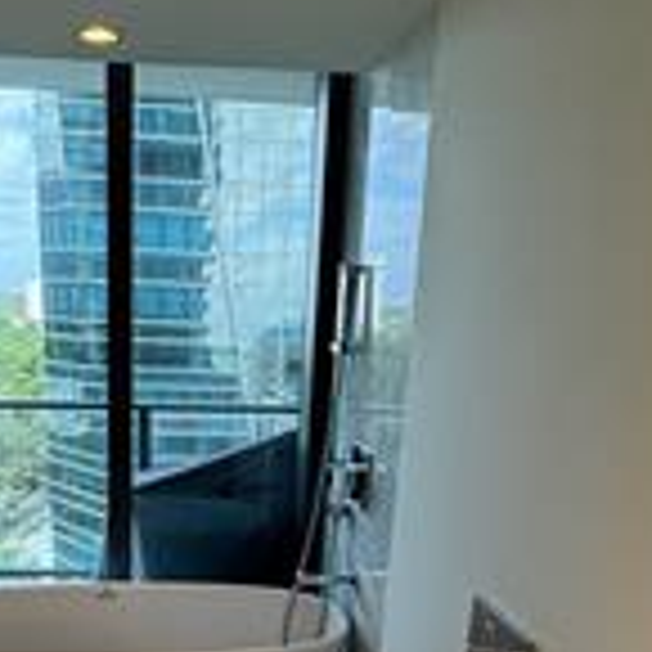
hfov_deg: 40.5
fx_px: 874
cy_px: 540
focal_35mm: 41
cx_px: 229
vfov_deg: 39.0
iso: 50
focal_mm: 2.22
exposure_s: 1/120
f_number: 2.2
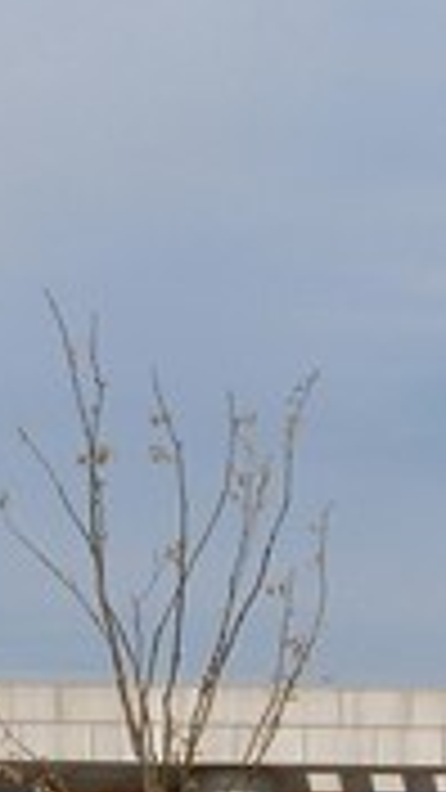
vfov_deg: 9.5
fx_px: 4688
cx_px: 329
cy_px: 1022
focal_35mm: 223
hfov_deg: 5.4
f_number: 8.8
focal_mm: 8
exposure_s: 1/320
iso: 80
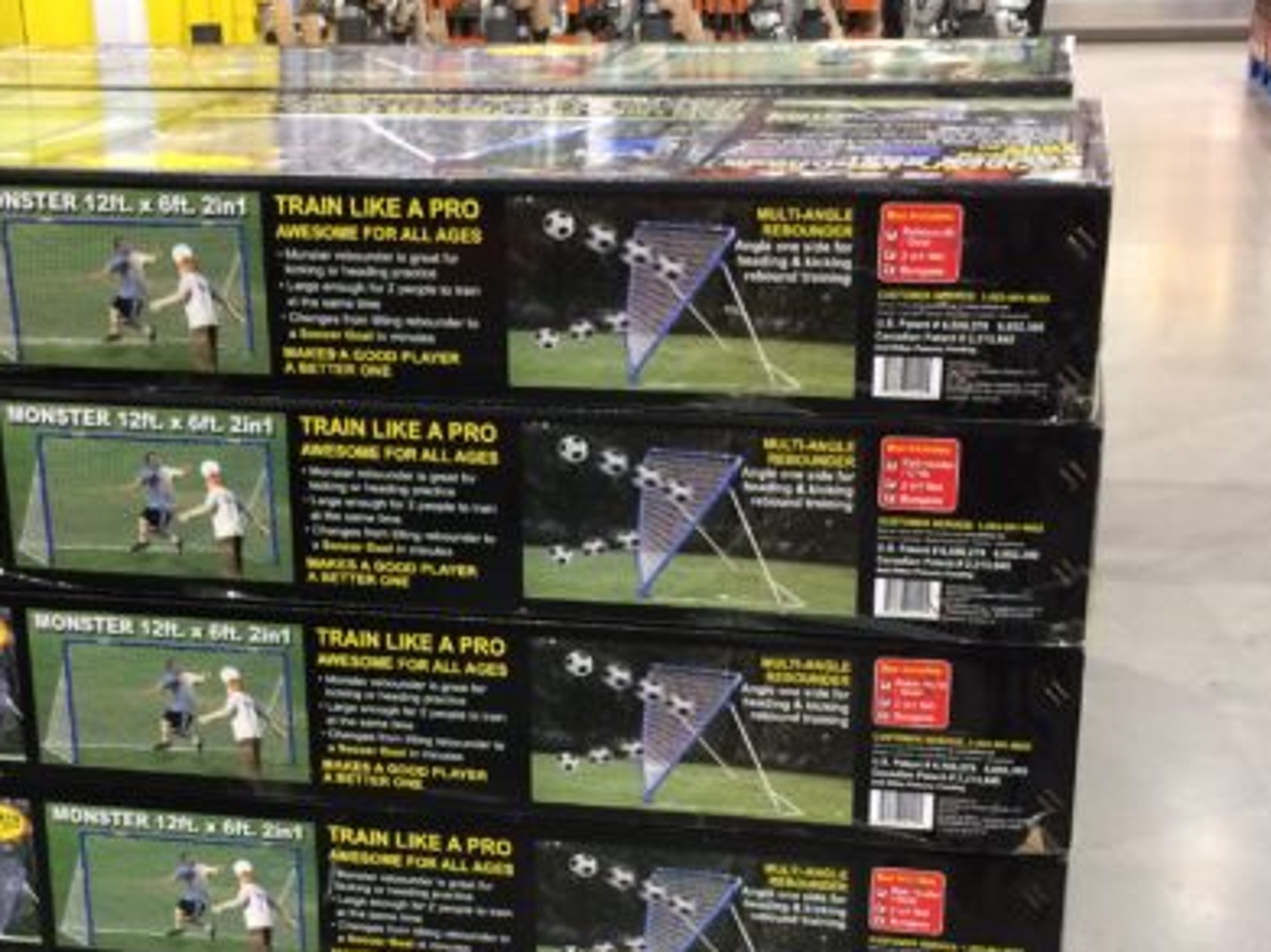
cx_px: 540
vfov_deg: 25.3
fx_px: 2092
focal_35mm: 57
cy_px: 712
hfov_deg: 33.7
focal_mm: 4.15
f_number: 2.2
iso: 200
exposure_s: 1/30
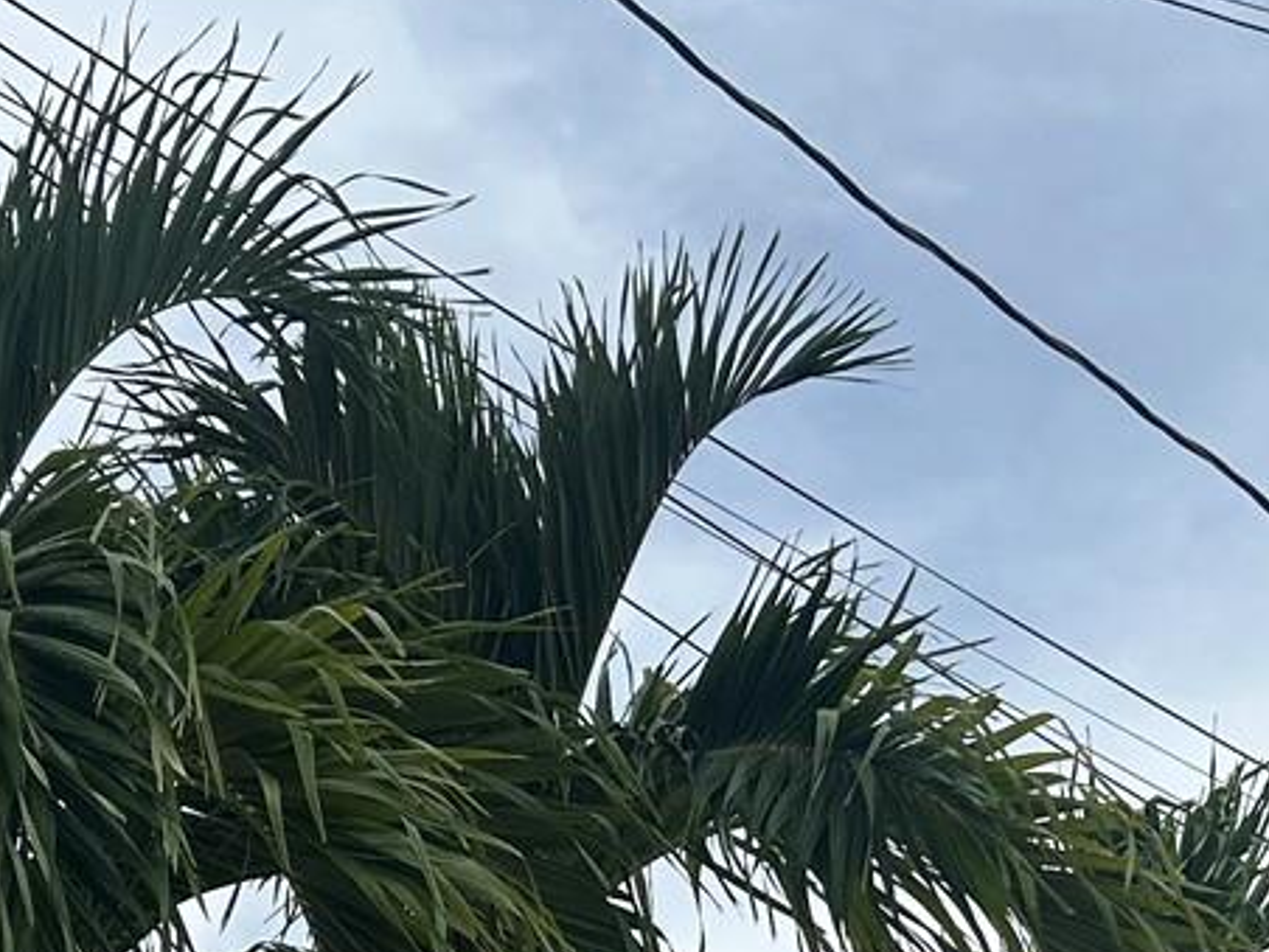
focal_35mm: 92
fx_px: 3373
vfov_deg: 14.8
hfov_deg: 21.2
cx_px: 421
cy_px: 1466
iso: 50
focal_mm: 5.7
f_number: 1.5
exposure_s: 1/7463
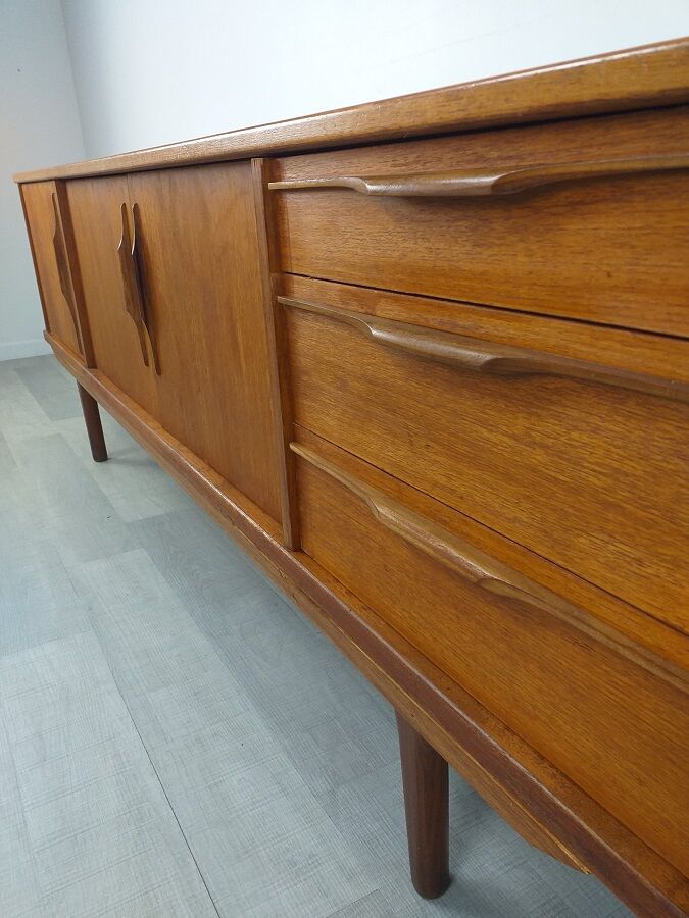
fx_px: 690
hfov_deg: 53.1
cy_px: 459
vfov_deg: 67.3
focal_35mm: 26
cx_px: 344
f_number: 1.9
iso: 64
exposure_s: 1/50
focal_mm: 3.6
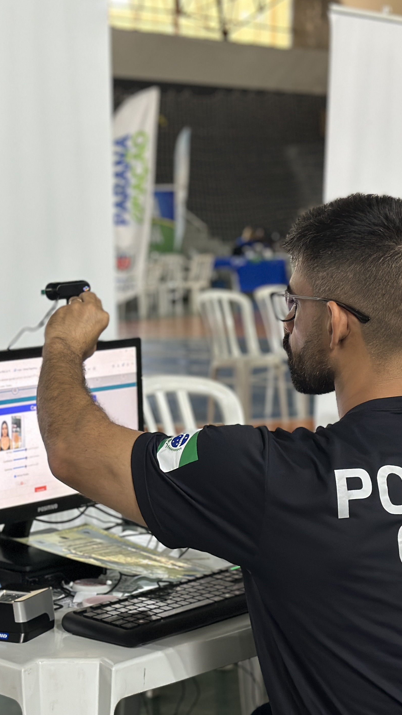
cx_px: 129
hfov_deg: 16.1
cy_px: 380
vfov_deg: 28.2
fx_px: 1421
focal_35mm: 75
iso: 250
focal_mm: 6.86
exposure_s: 1/60
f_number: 1.78
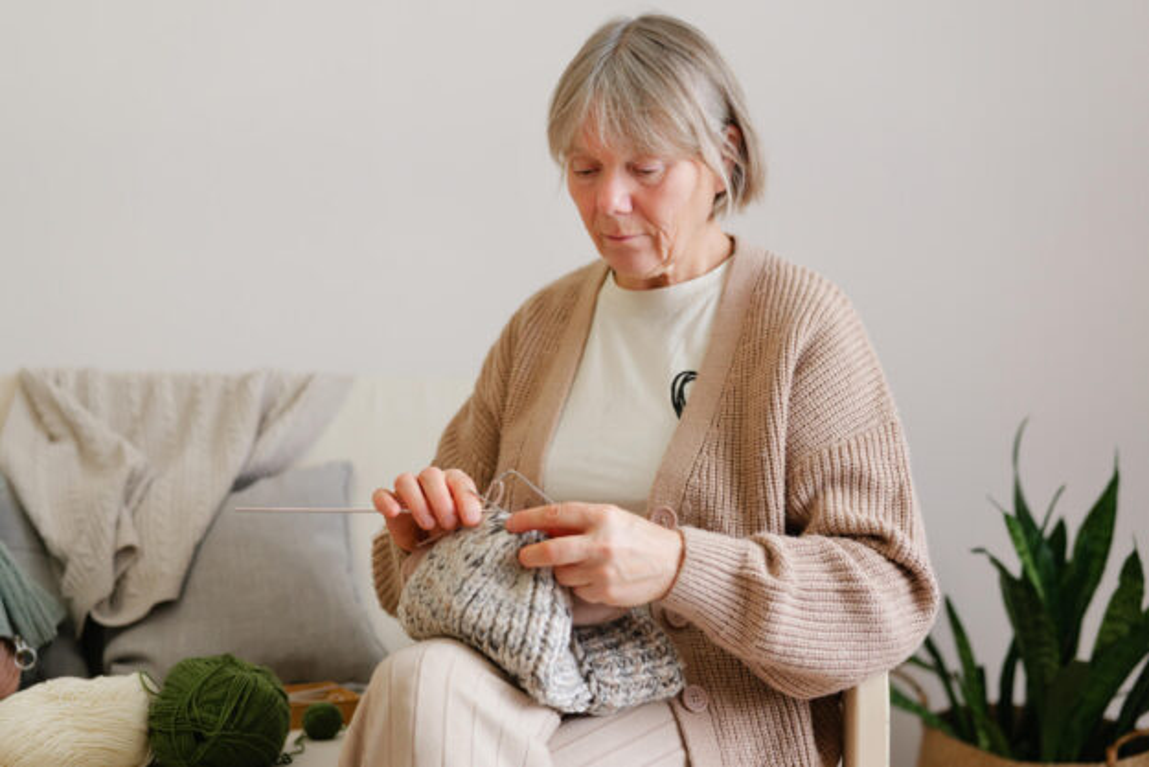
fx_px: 1596
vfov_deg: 27.0
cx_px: 574
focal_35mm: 50
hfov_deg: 39.6
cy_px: 384
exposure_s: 1/250
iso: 1250
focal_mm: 50
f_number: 2.5
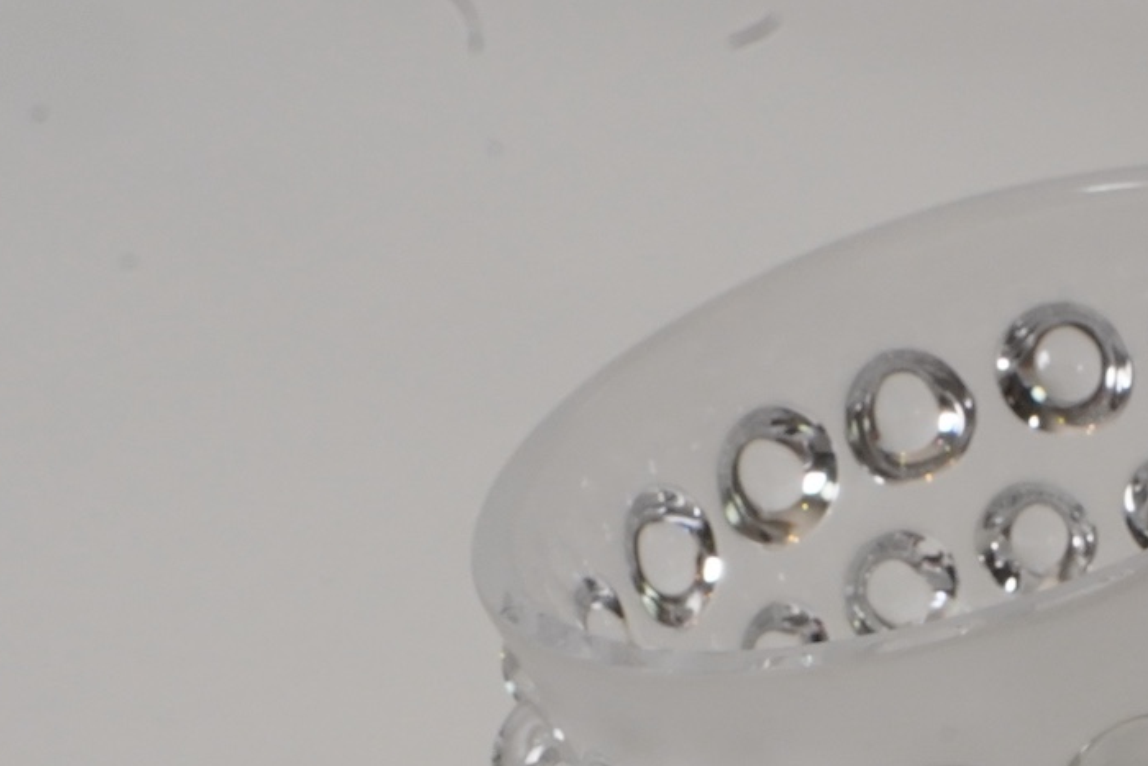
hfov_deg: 21.0
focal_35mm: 94
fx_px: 2998
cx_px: 1149
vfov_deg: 13.4
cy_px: 1284
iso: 1250
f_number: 20
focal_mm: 24
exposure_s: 1/125
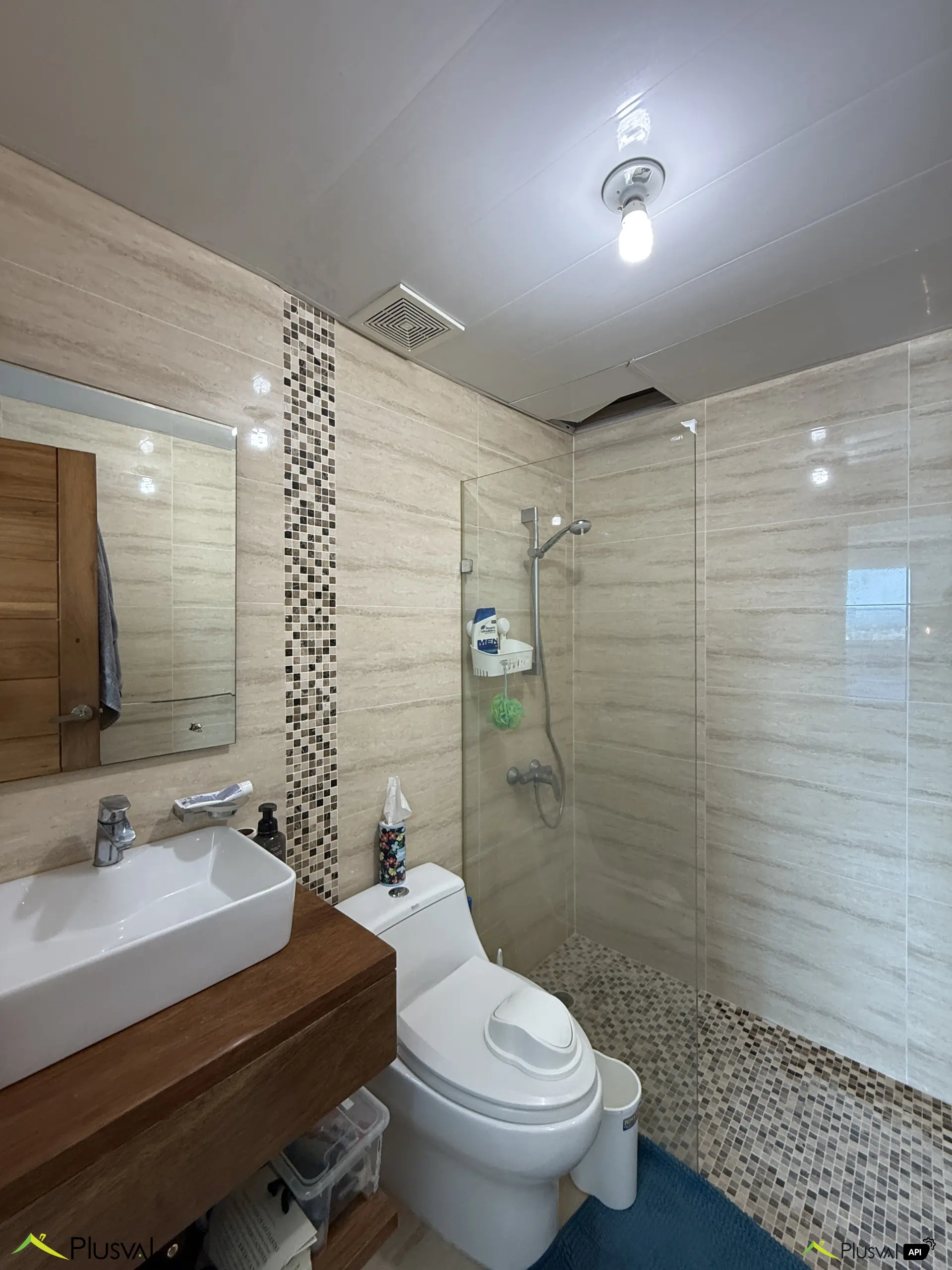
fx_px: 513
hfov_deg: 85.7
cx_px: 476
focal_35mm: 14
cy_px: 635
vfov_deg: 102.1
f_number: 2.2
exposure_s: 1/60
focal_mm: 2.22
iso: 200
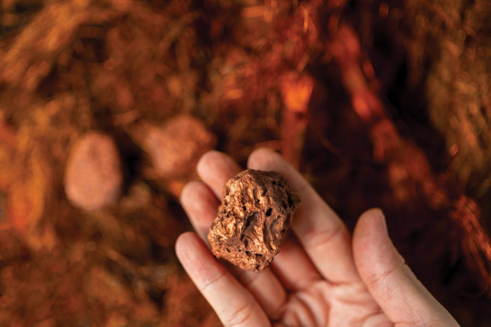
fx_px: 682
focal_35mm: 50
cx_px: 246
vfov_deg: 27.0
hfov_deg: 39.6
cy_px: 164
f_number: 1.4
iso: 160
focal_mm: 33
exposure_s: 1/320
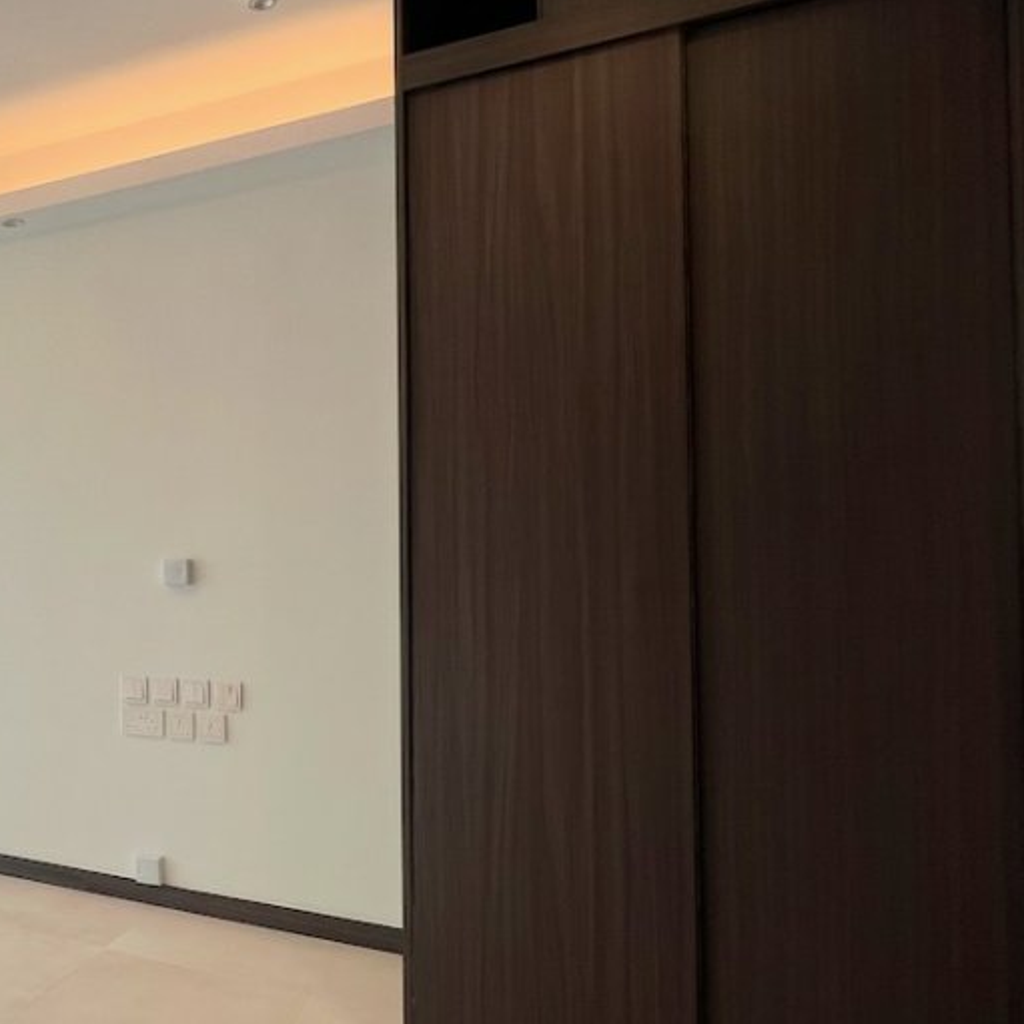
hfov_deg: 48.5
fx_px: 904
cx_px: -2
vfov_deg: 59.0
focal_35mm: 27
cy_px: 547
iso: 32
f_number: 1.8
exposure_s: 1/181
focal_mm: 1.57
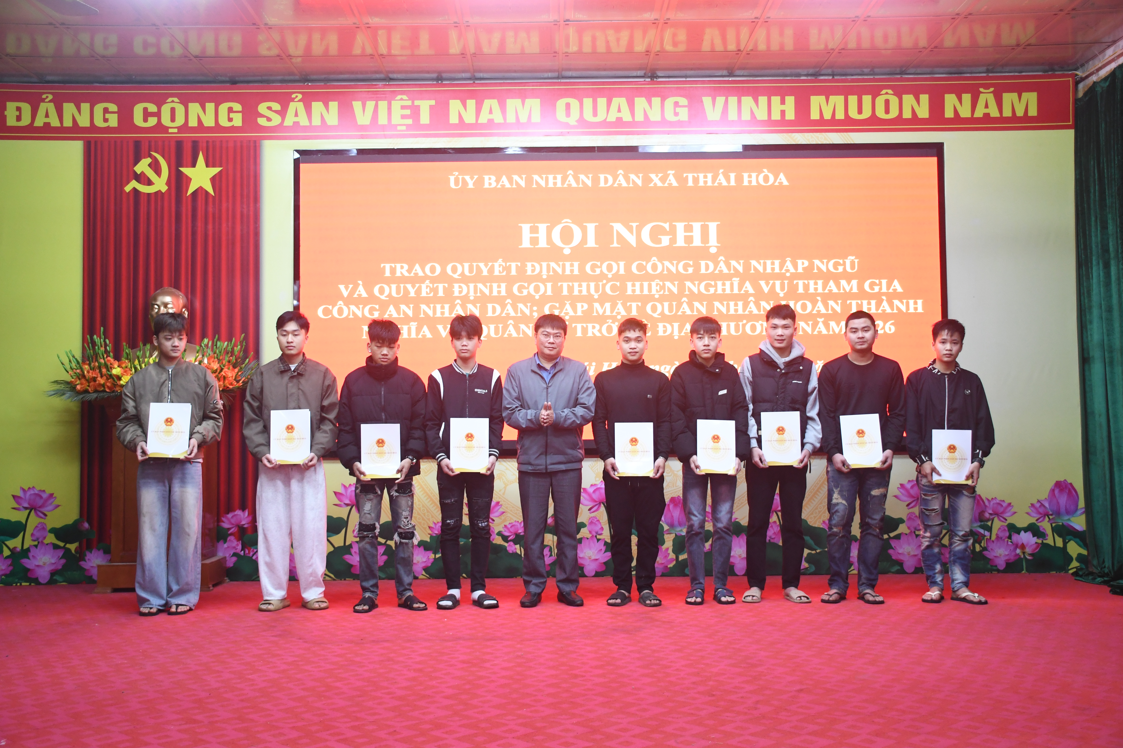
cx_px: 562
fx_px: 1123
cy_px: 374
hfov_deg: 53.1
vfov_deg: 36.9
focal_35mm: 36
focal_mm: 24
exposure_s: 1/100
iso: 1600
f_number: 3.8
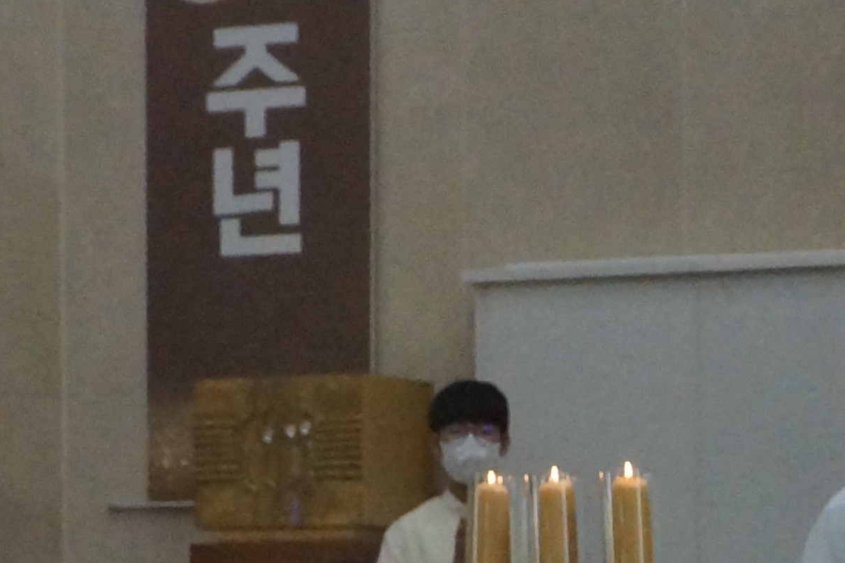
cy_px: 816
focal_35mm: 150
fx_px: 3521
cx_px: 983
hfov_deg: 13.4
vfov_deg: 8.9
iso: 1600
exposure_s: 1/400
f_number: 4.5
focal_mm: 20
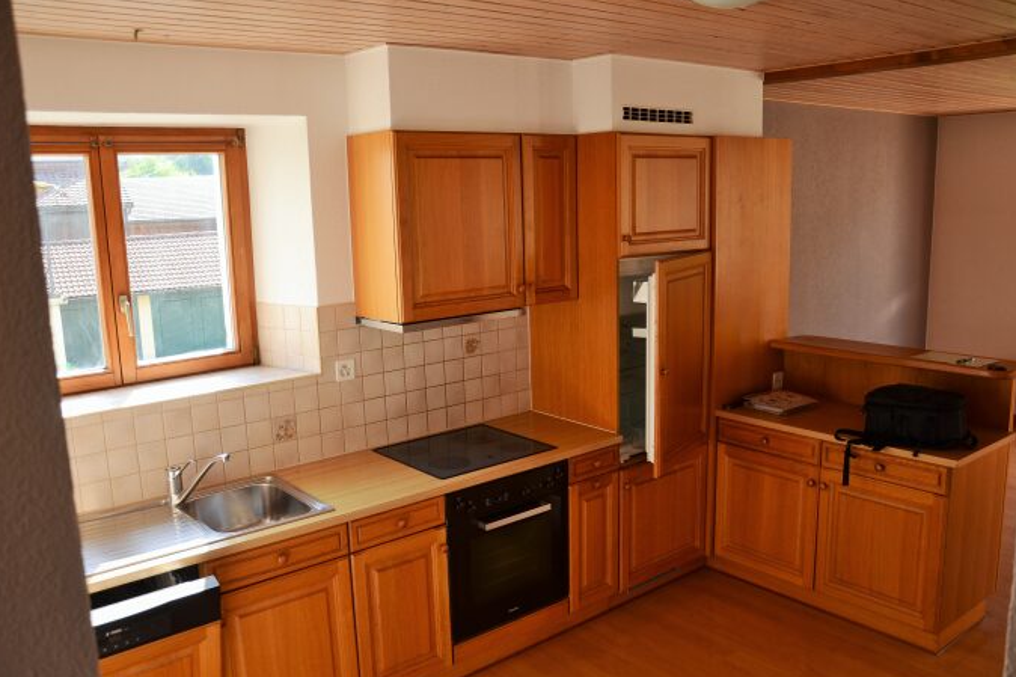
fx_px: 790
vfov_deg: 46.4
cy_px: 344
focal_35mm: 28
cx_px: 510
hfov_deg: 65.5
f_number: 4
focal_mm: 18
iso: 320
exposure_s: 1/250
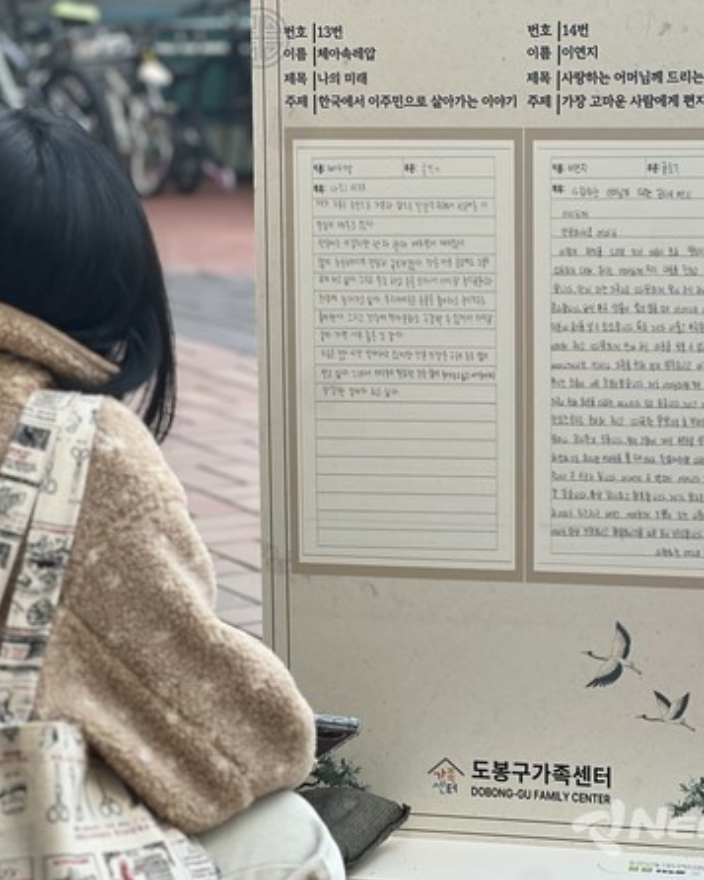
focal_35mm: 101
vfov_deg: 19.0
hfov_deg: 15.2
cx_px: 365
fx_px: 2630
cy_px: 442
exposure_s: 1/121
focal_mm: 9
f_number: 2.8
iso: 32
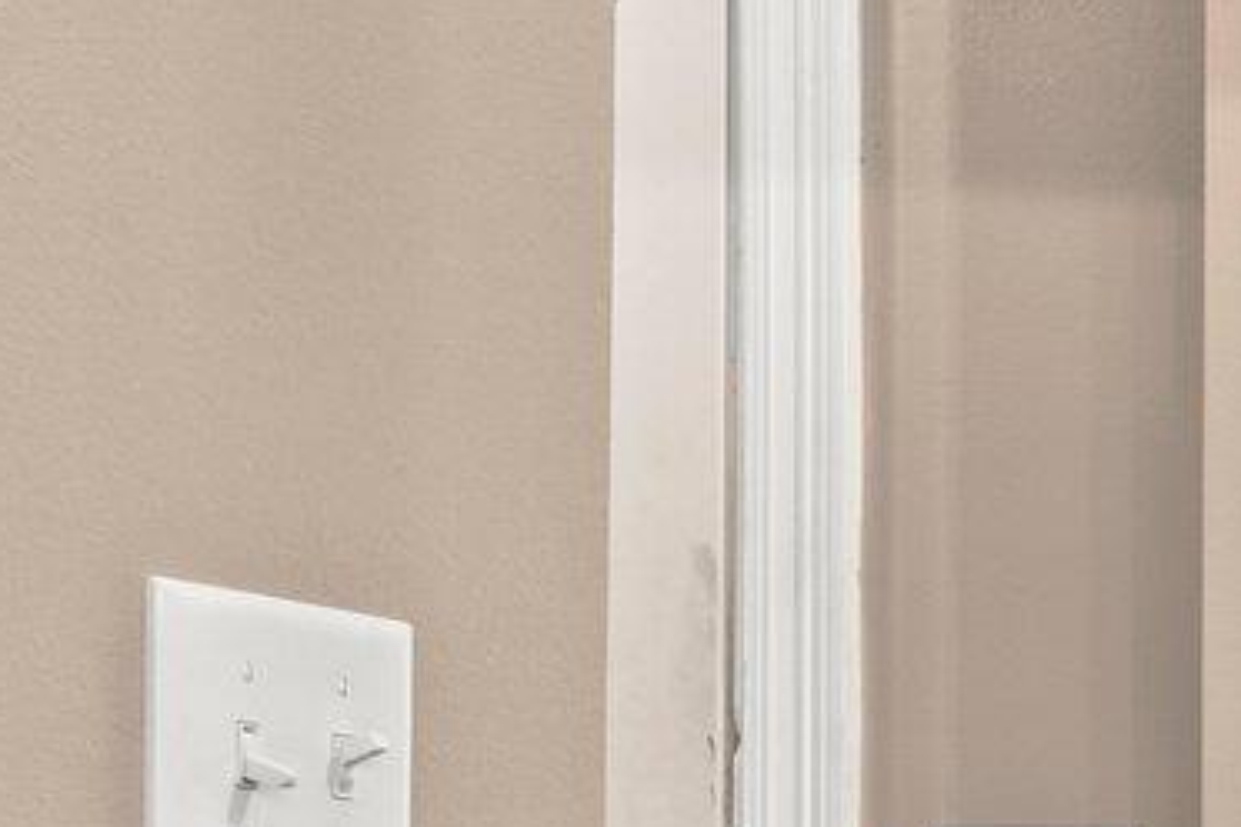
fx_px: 2654
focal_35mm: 77
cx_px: 3076
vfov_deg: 16.9
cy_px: 1010
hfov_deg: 14.6
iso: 200
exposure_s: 2
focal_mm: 14
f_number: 10
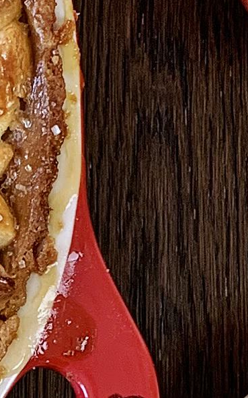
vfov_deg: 11.1
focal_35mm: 188
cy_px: 286
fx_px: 2035
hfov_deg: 6.9
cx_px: -75
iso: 64
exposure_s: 1/121
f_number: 1.8
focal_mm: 4.25
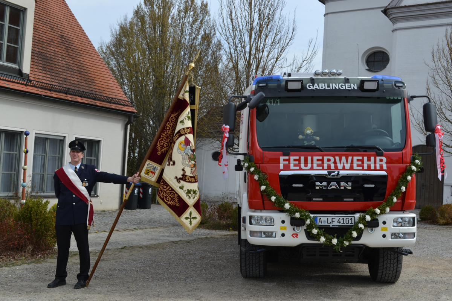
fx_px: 527
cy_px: 150
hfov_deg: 46.4
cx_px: 226
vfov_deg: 31.9
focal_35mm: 42
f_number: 7.1
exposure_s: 1/200
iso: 100
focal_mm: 28
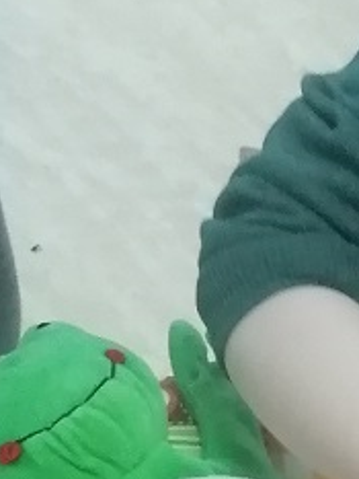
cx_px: 790
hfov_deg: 9.7
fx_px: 1920
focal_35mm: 139
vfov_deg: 11.4
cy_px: 1205
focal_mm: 4.75
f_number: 1.8
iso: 320
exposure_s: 1/100
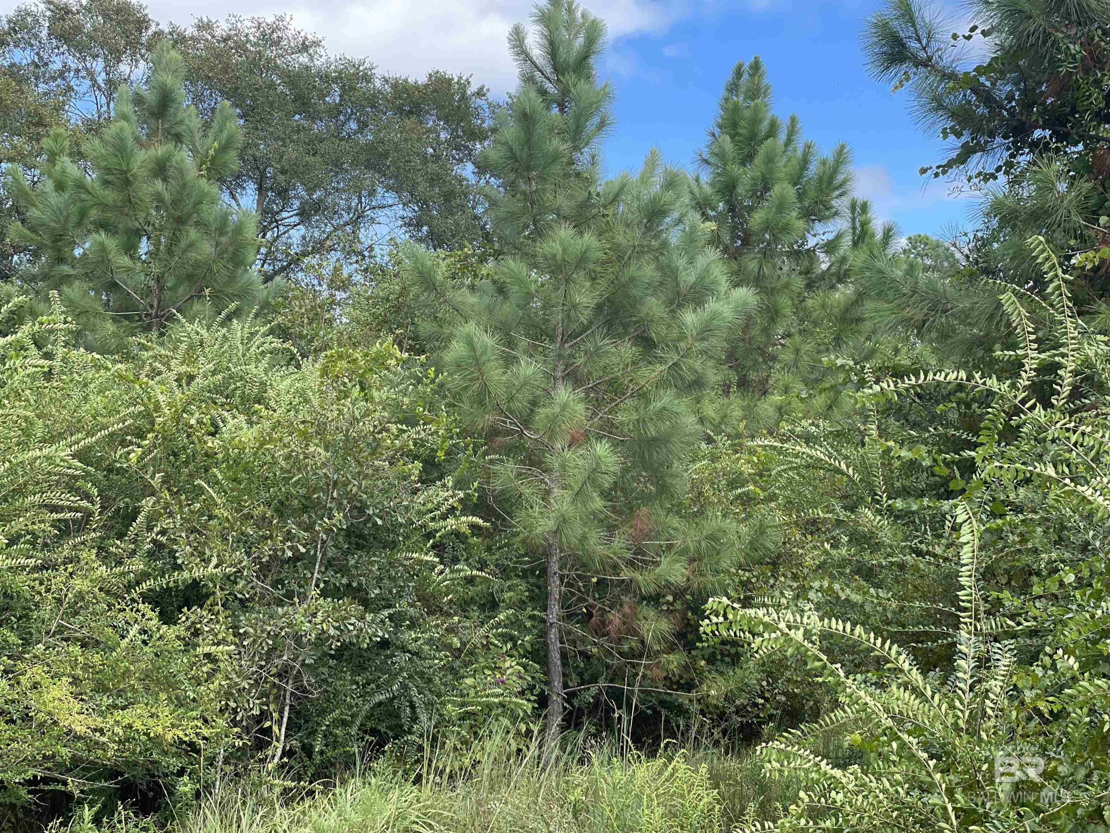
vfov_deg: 28.0
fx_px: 1667
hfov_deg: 36.8
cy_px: 416
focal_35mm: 52
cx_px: 555
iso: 32
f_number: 2
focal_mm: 6
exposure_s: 1/539
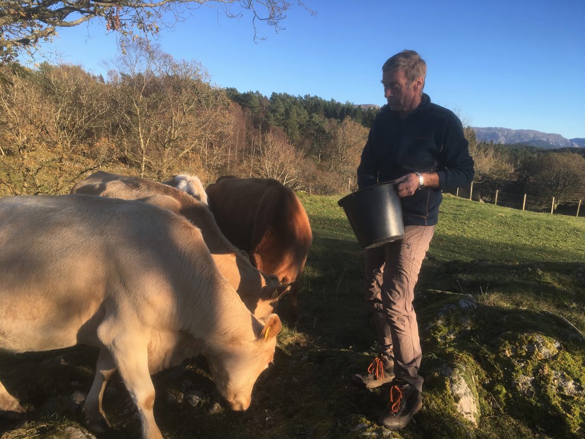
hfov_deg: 61.7
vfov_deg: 48.2
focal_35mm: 29
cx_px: 292
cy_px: 220
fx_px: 490
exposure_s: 1/705
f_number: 2.2
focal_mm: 4.15
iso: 25
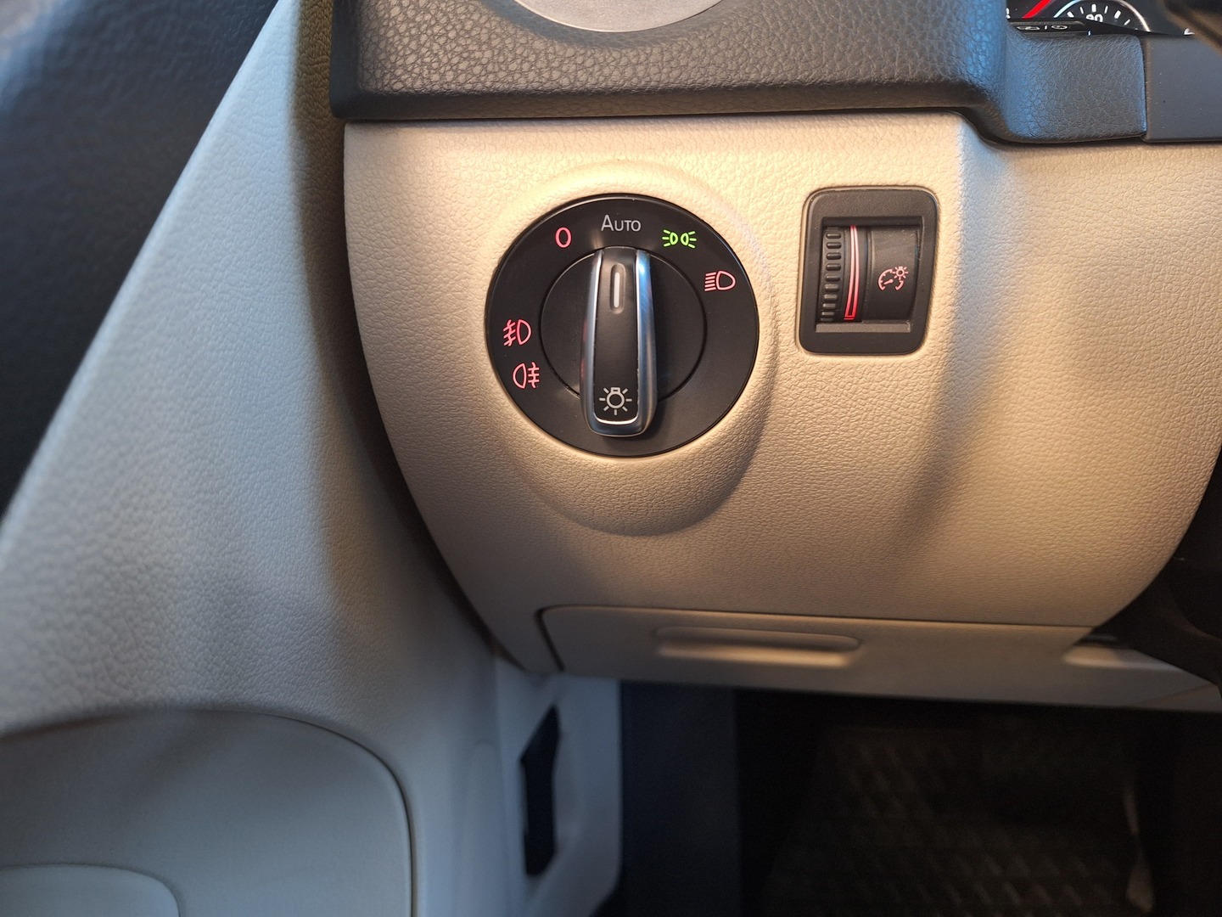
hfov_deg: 73.9
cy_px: 458
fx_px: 812
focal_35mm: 23
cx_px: 611
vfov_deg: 58.9
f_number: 1.8
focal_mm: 5.54
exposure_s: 1/33
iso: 200
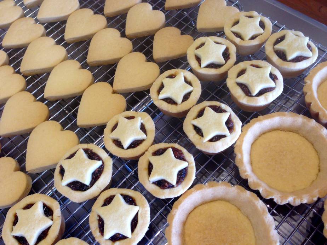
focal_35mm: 33
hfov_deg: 55.4
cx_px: 164
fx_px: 312
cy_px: 122
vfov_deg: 42.9
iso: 50
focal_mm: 4.12
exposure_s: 1/24
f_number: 2.4
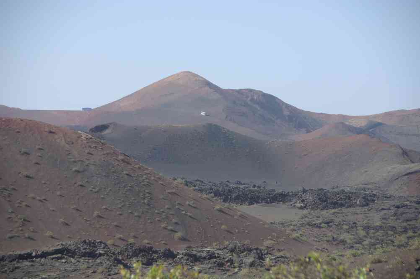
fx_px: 2098
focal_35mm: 180
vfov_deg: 7.6
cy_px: 140
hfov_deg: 11.4
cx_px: 210
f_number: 6.7
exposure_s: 1/250
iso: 100
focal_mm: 120
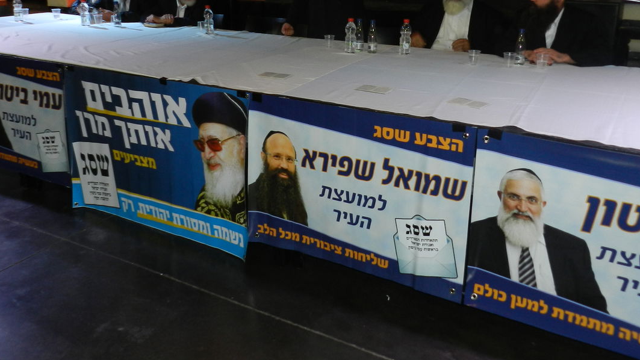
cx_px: 321
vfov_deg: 34.8
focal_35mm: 33
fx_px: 560
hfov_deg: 59.5
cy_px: 85
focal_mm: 4
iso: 200
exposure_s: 1/30
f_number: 3.4
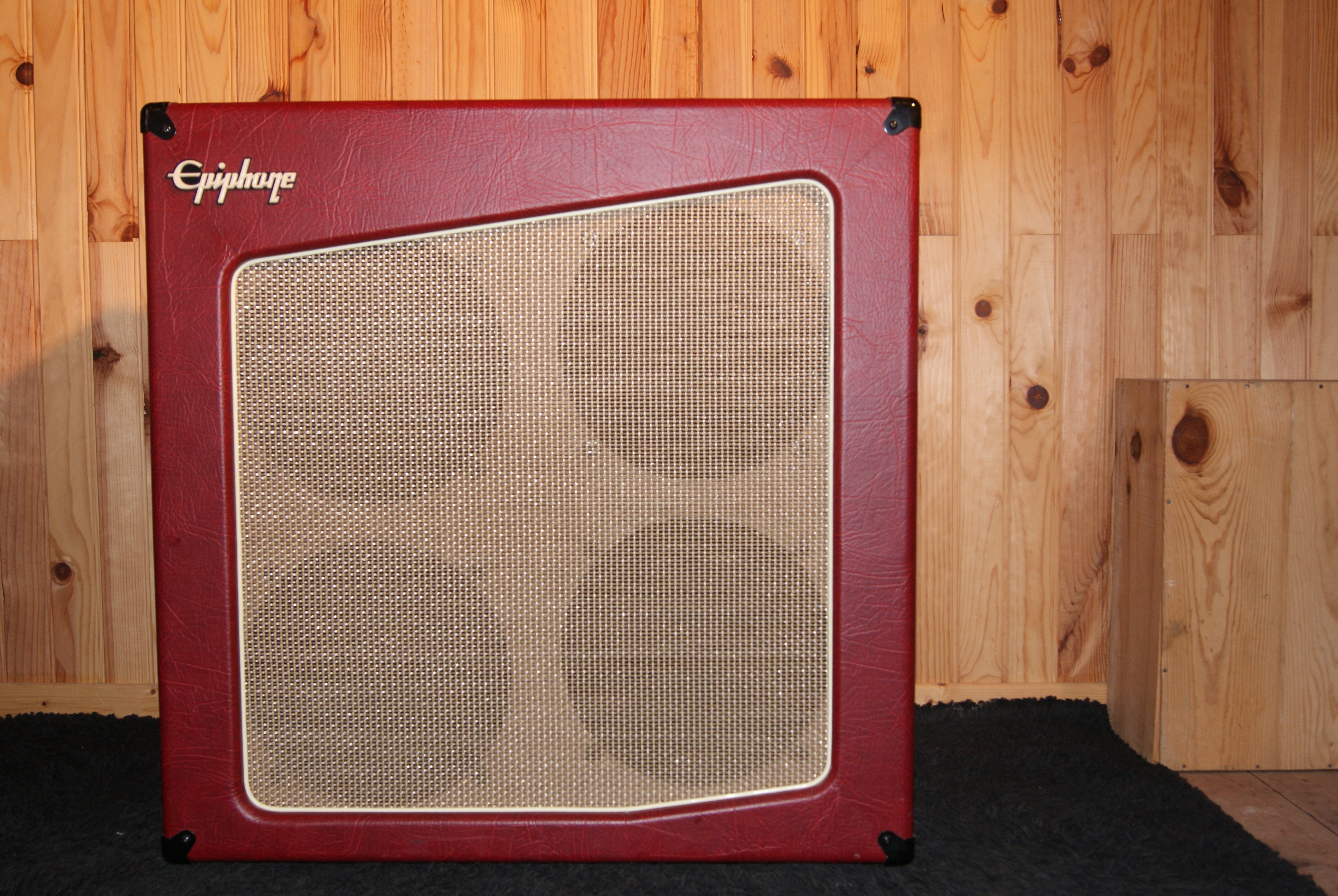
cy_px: 448
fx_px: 1451
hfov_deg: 49.5
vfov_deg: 34.3
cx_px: 669
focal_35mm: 39
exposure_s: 1/60
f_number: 5.6
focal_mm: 26
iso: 400
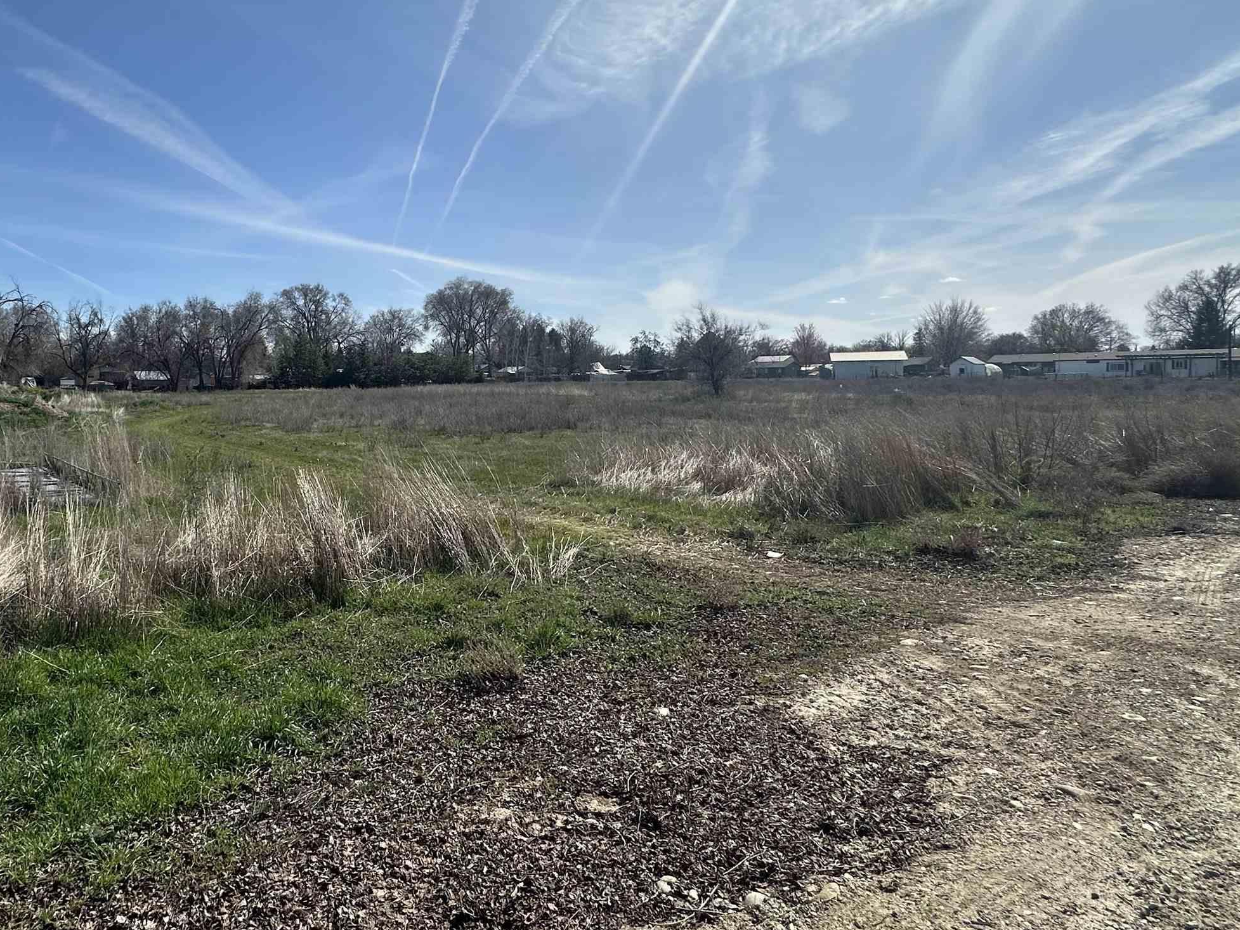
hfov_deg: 73.8
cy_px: 395
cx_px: 403
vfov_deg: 60.8
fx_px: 788
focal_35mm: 22
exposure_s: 1/3040
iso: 50
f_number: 2.2
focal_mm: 2.22
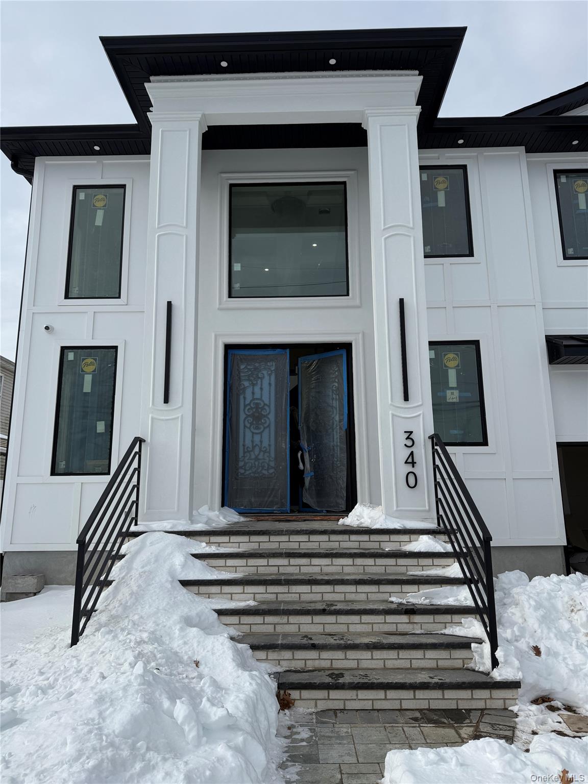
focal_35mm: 24
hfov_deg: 56.8
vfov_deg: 71.6
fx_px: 544
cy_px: 392
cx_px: 294
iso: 80
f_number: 1.78
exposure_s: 1/8130
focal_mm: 6.76
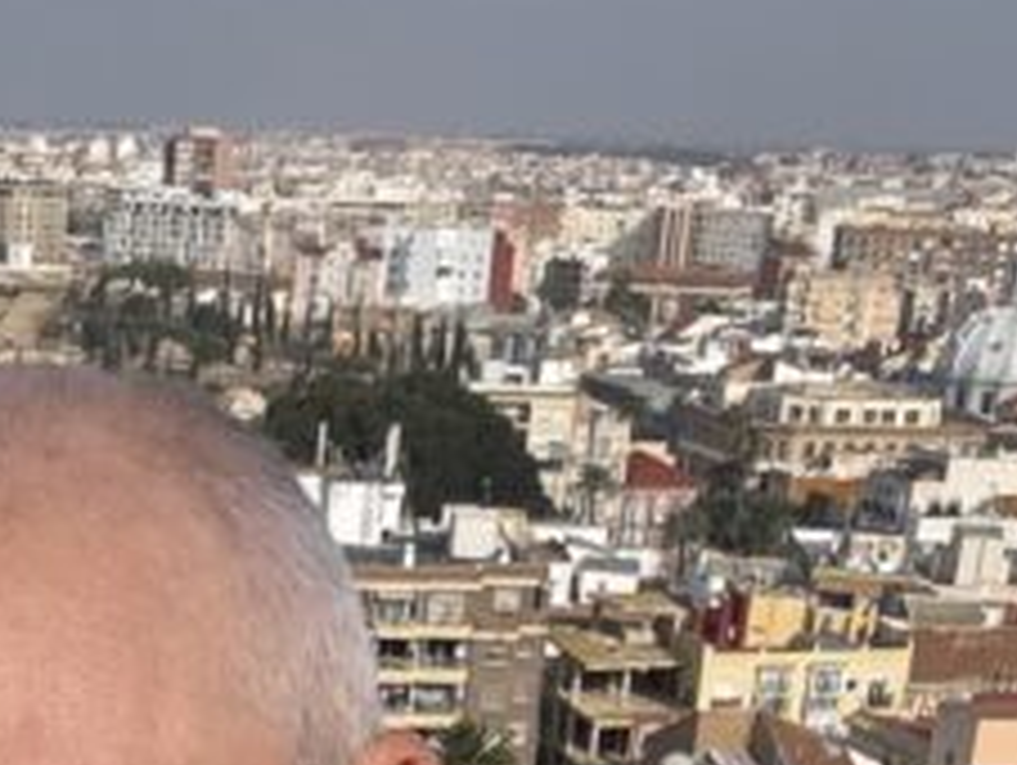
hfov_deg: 23.8
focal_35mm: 78
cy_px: 909
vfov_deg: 18.0
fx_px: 2294
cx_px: -27
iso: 25
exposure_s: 1/1458
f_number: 1.9
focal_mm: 2.69
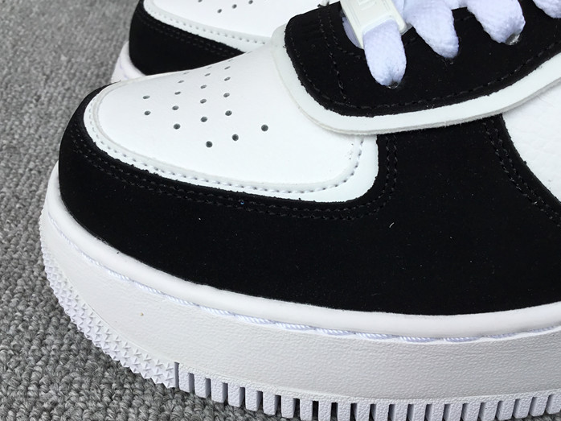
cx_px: 278
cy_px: 200
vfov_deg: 35.9
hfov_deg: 46.8
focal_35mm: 40
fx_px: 648
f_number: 2.4
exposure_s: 1/347
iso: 25
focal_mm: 3.3
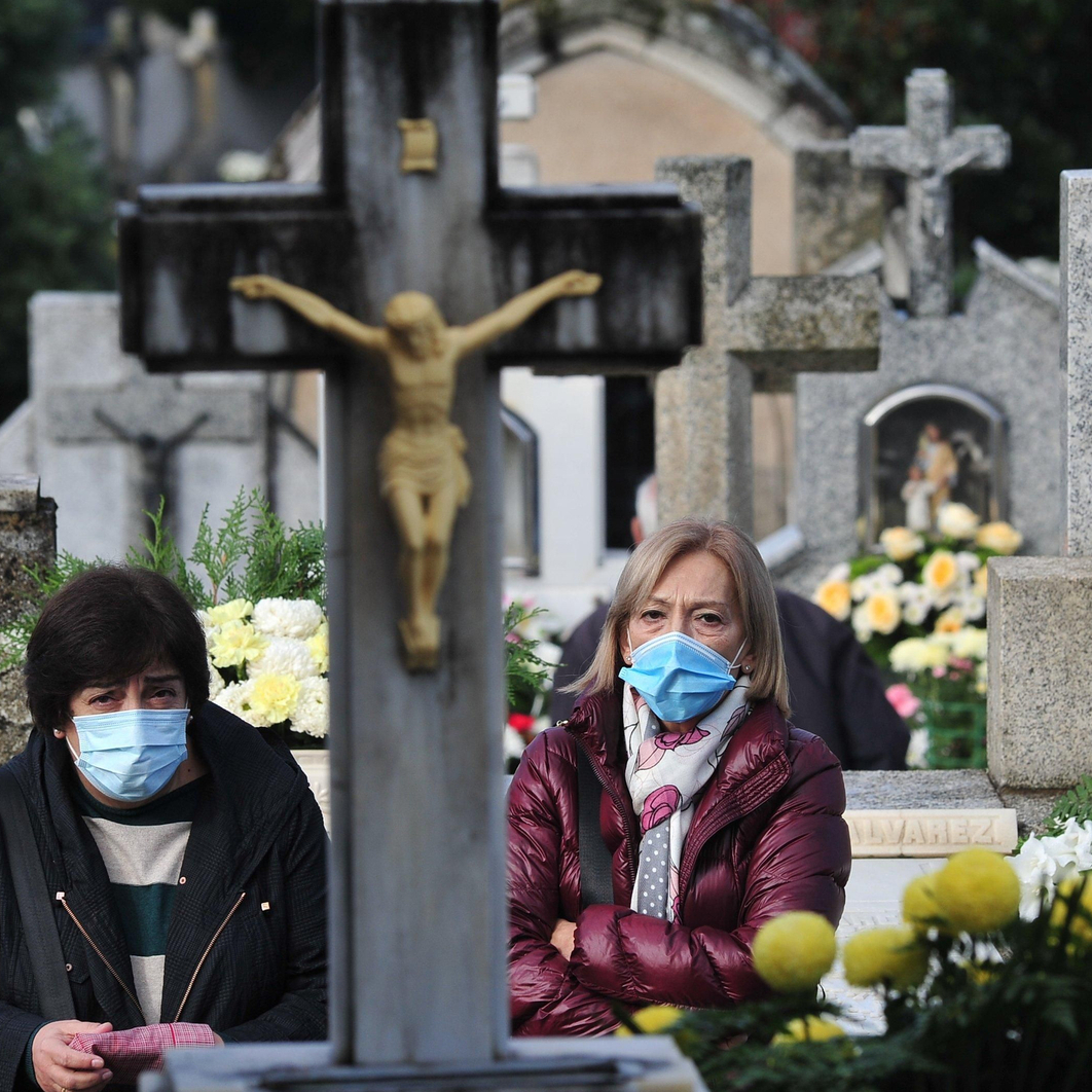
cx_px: 628
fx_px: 13705
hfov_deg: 4.6
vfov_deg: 4.6
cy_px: 547
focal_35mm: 384
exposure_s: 1/400
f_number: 10
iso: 500
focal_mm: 300
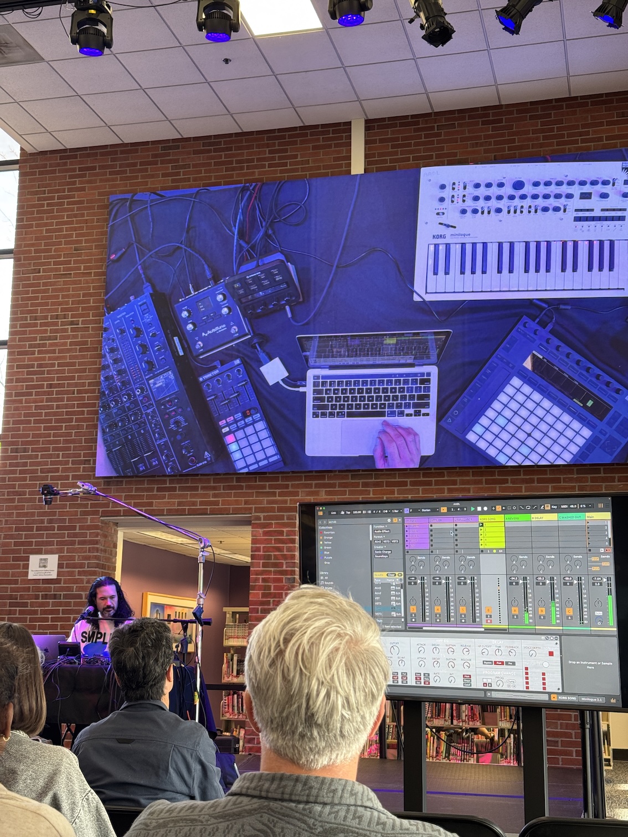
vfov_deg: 39.7
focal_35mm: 48
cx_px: 314
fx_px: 1161
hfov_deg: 30.3
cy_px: 418
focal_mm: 6.76
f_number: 1.78
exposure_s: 1/60
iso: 80
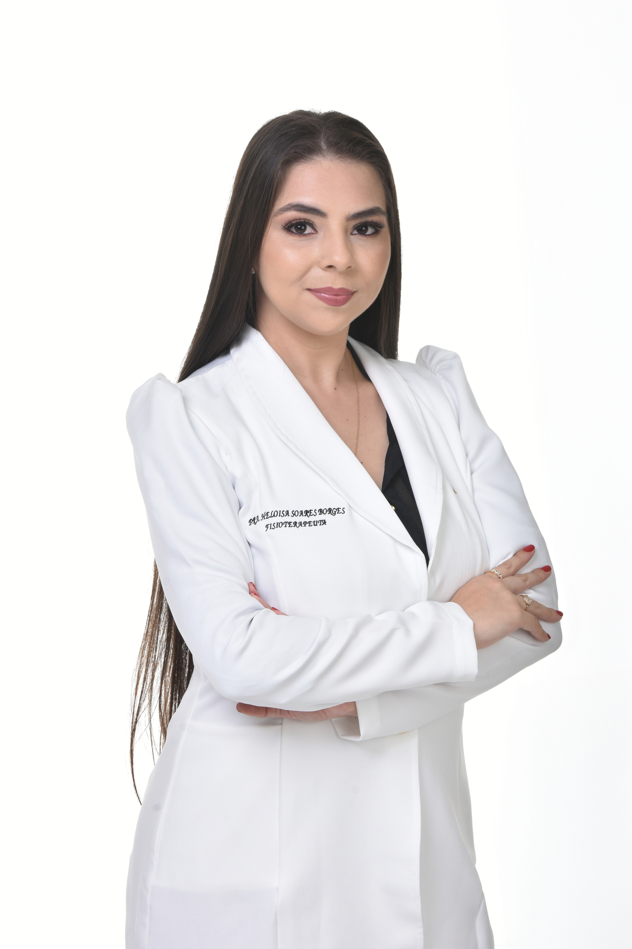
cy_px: 474
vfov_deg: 21.9
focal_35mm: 93
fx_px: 2449
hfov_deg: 14.7
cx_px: 316
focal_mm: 62
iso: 250
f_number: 14
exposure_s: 1/250
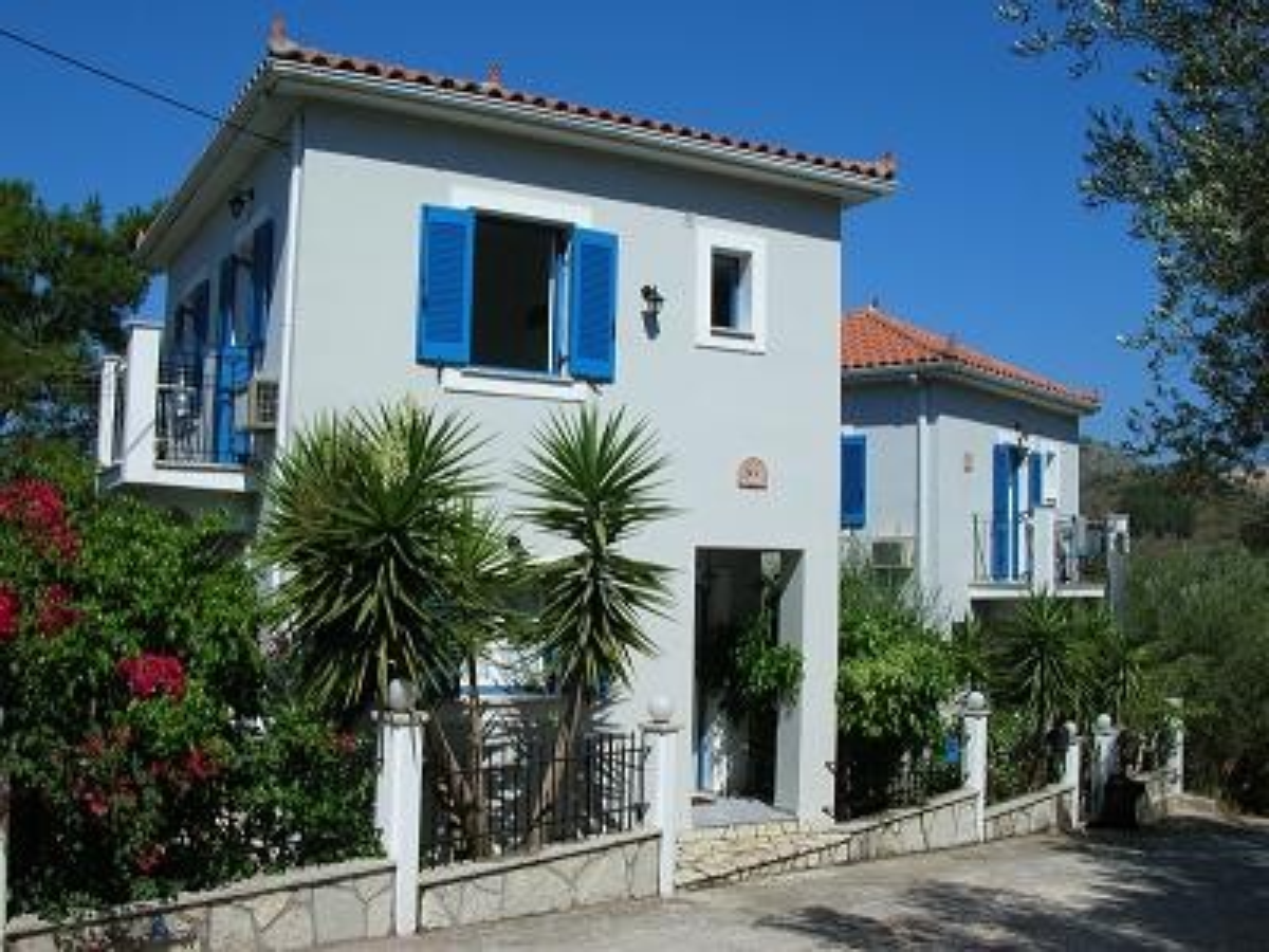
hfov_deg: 52.6
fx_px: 1283
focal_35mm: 35
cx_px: 634
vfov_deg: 40.7
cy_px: 476
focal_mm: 5.8
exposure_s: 1/525
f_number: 5.6
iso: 50
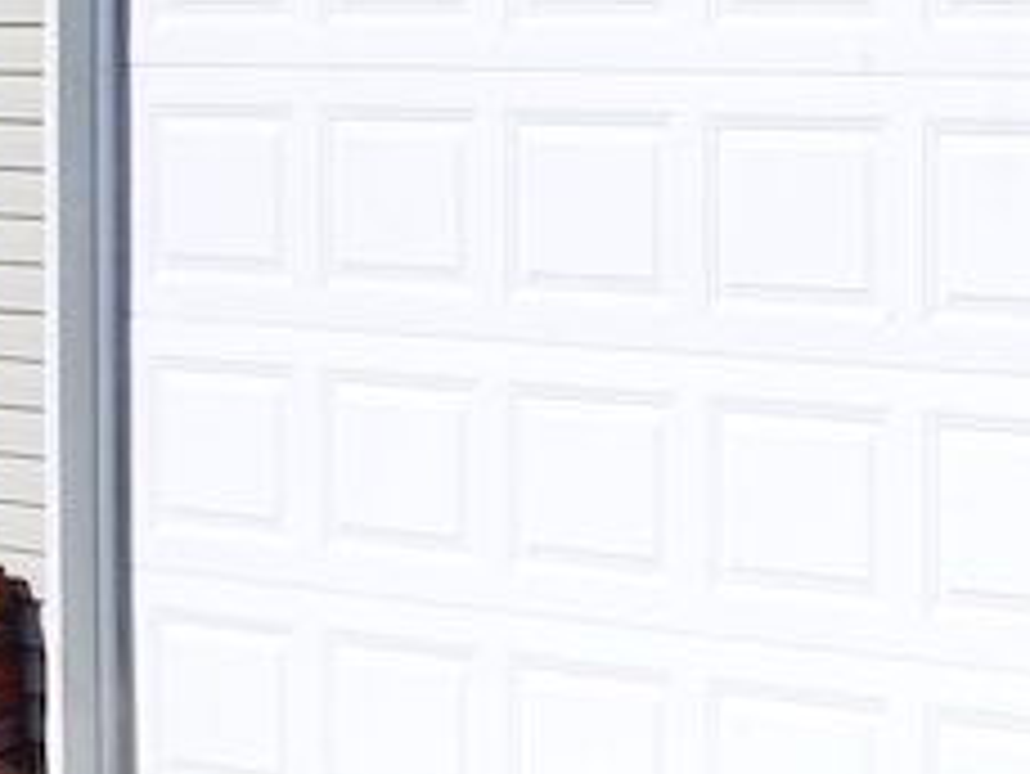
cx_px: 1804
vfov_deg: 9.2
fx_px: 4793
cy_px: 90
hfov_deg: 11.5
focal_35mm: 161
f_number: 11
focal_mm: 20
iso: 100
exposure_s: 1/160
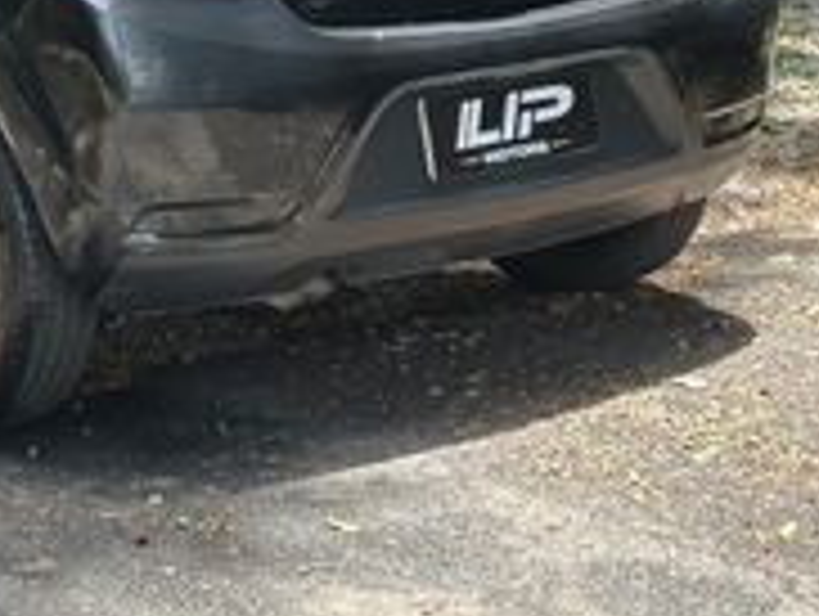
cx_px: 36
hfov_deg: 15.6
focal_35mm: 124
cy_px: -99
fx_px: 2938
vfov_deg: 11.8
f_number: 1.78
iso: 64
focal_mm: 6.86
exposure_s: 1/208
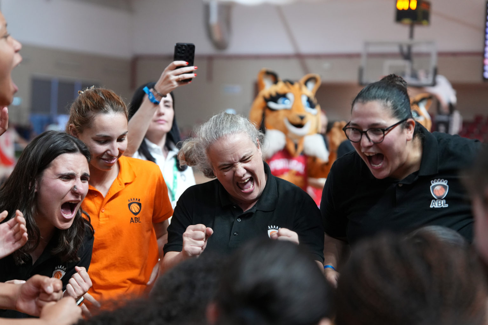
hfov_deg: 30.1
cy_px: 162
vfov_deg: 20.3
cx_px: 244
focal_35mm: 67
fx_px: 908
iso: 4000
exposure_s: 1/1000
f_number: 2.8
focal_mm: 67
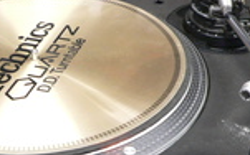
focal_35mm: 96
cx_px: 86
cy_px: 110
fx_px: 653
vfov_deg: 13.6
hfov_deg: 21.6
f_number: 2.8
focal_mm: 6
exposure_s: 1/10
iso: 200
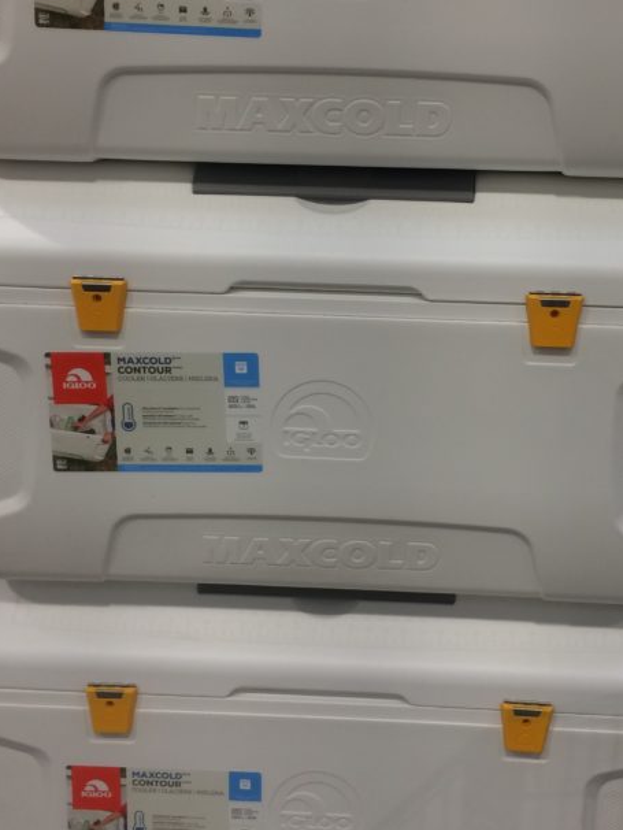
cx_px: 389
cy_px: 351
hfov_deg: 29.6
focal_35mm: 49
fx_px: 1175
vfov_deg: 38.8
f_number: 2.2
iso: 40
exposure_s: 1/33
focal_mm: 4.15
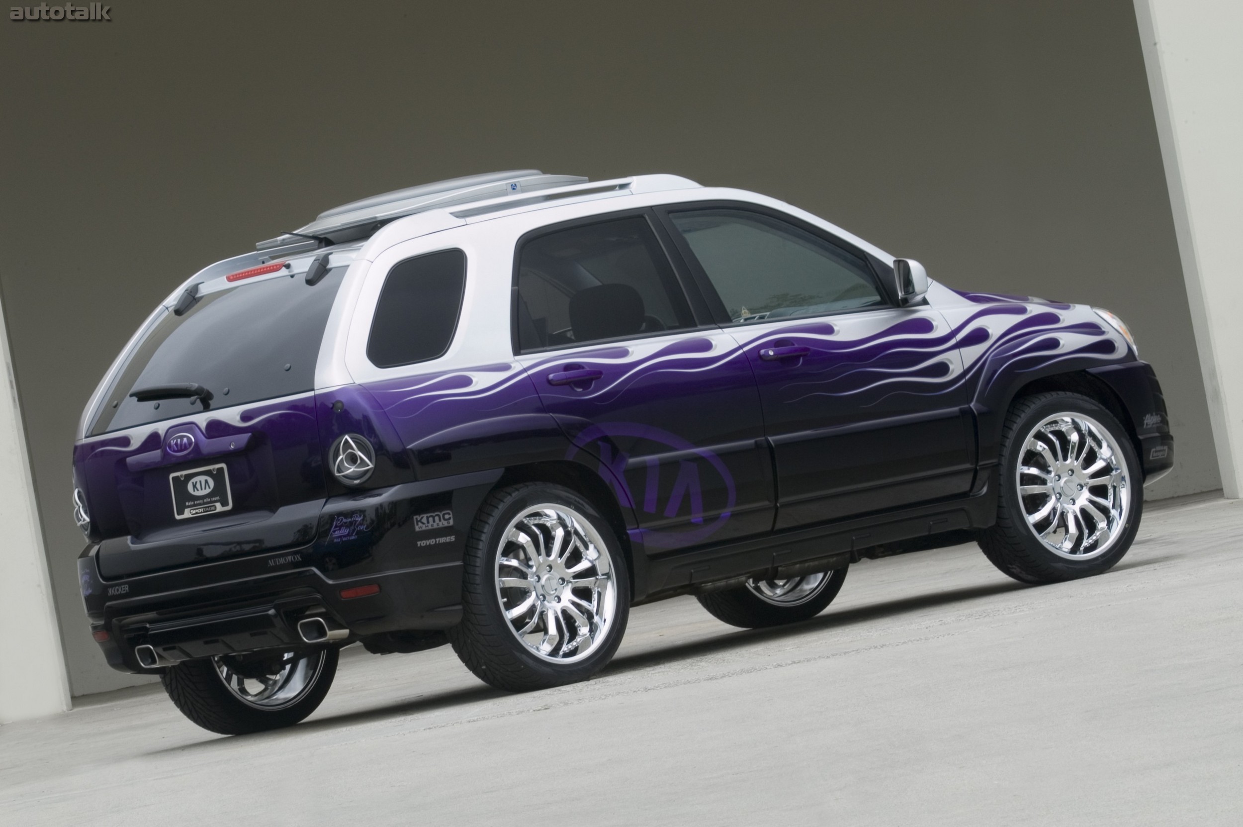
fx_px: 5796
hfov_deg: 12.2
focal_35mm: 168
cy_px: 414
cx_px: 622
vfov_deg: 8.2
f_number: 22
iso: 200
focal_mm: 112
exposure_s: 1/3
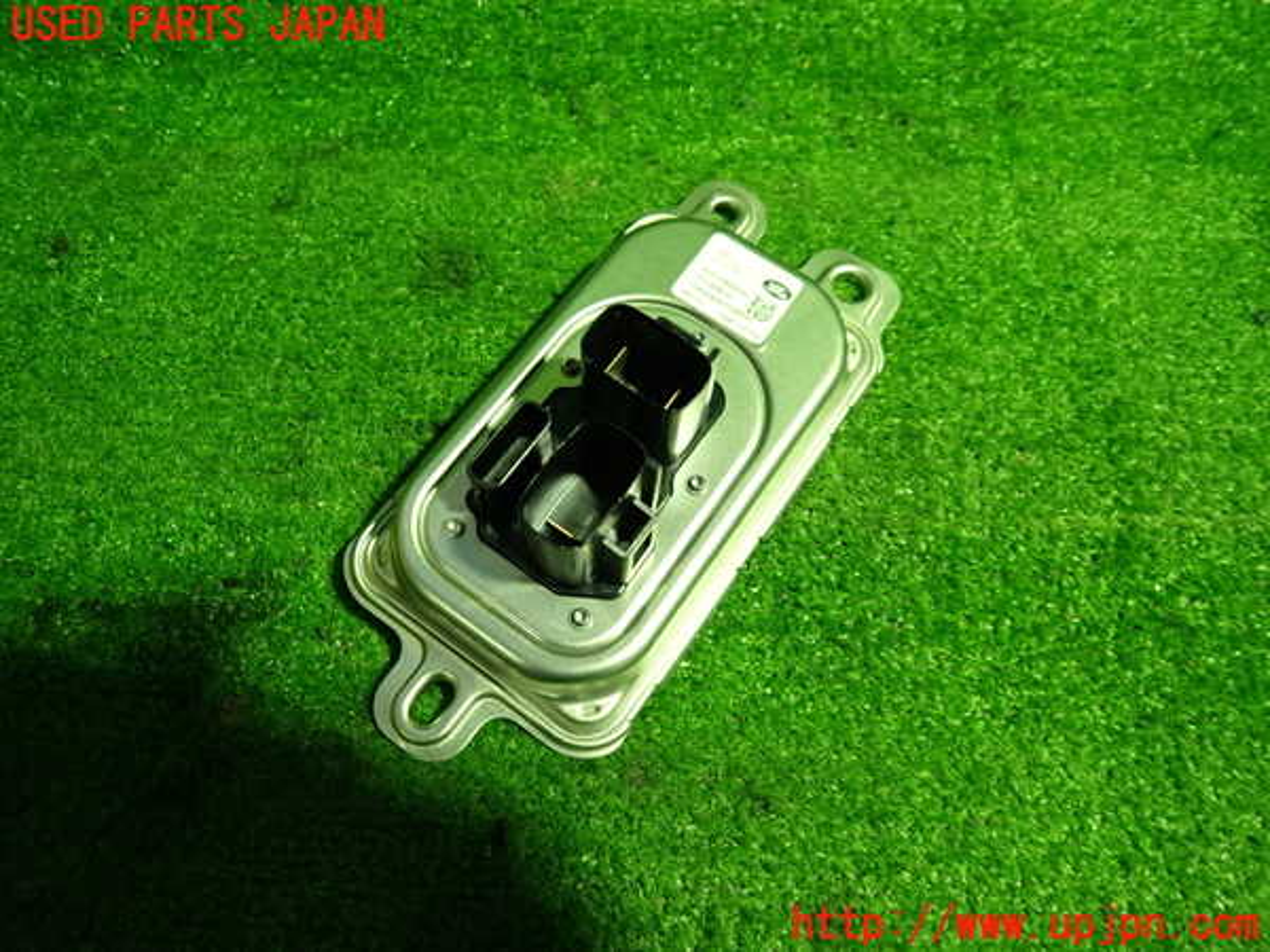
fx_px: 917
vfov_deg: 54.9
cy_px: 476
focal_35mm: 25
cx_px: 635
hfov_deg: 69.4
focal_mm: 4.5
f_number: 2
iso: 250
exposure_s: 1/30
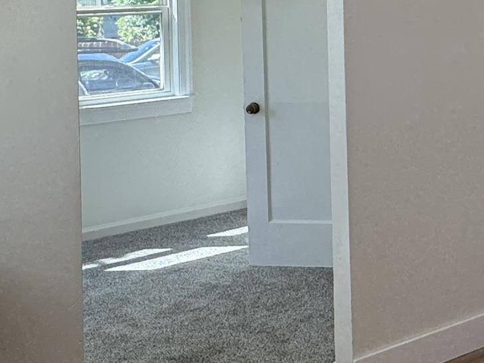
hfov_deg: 29.5
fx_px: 825
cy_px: -4
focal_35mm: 59
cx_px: 531
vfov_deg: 23.7
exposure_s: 1/120
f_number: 2.2
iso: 50
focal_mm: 2.22
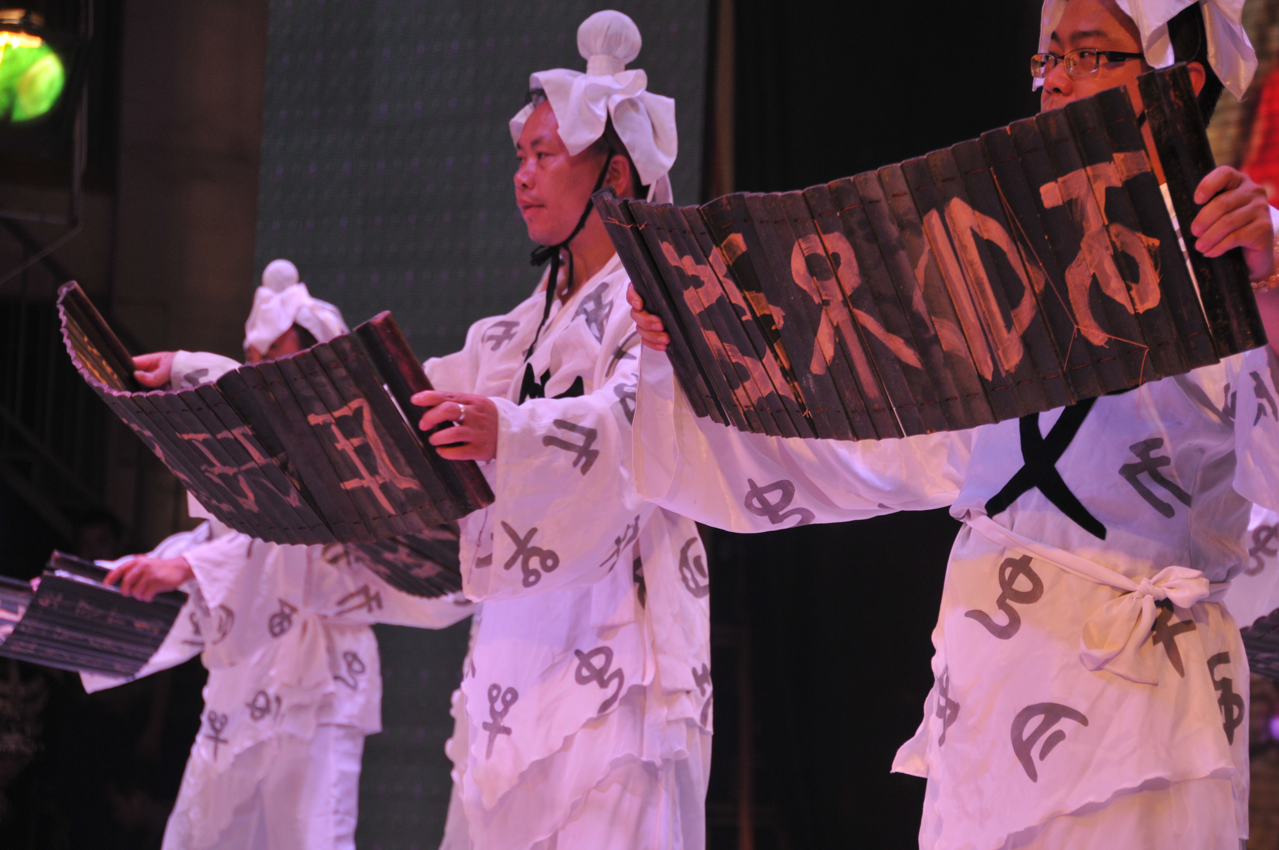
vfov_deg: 10.1
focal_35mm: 135
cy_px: 425
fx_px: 4790
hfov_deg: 15.2
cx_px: 640
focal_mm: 90
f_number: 5.3
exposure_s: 1/100
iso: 400
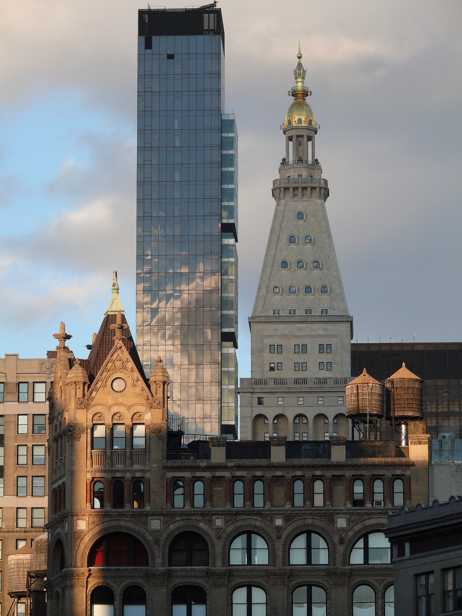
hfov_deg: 8.0
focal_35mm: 186
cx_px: 231
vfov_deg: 10.6
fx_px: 3310
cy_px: 308
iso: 100
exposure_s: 1/250
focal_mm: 39.4
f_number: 5
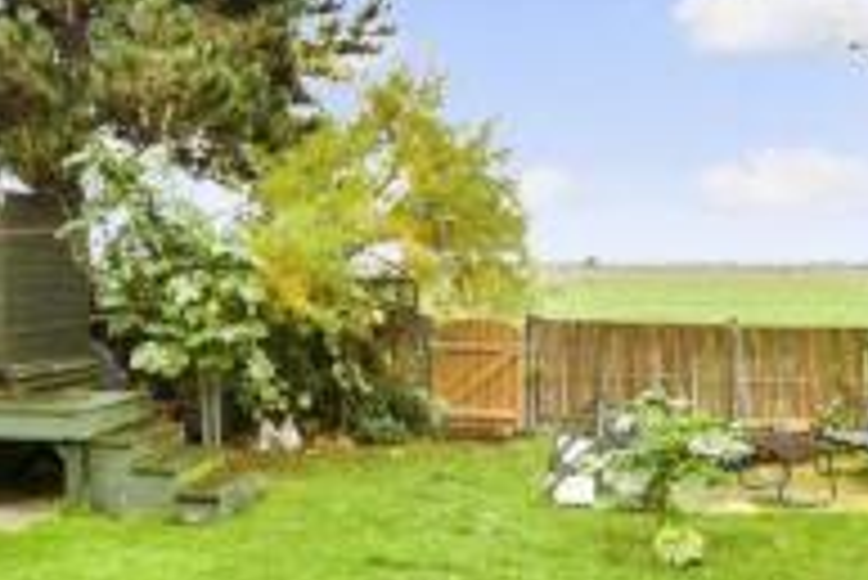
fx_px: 893
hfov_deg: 51.6
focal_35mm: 37
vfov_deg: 36.0
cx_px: 513
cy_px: 321
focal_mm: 10
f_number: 6.3
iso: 160
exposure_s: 1/15
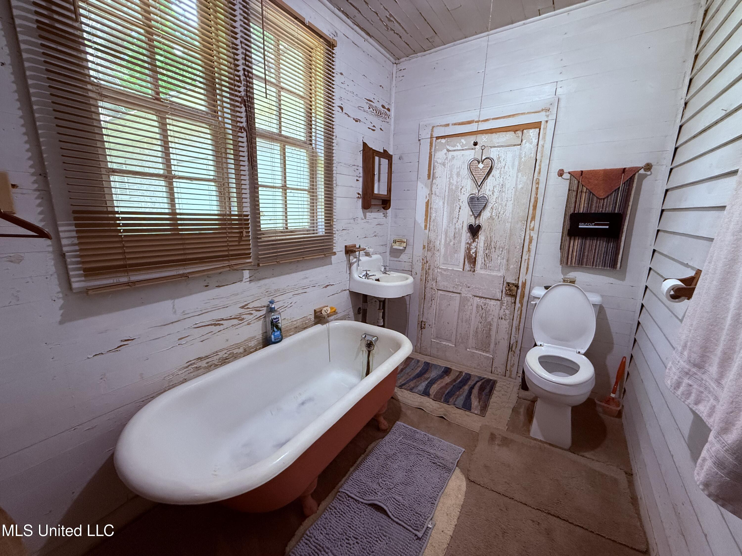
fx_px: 300
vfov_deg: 85.7
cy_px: 278
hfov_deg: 102.1
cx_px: 371
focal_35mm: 14
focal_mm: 2.22
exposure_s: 1/120
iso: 500
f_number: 2.2
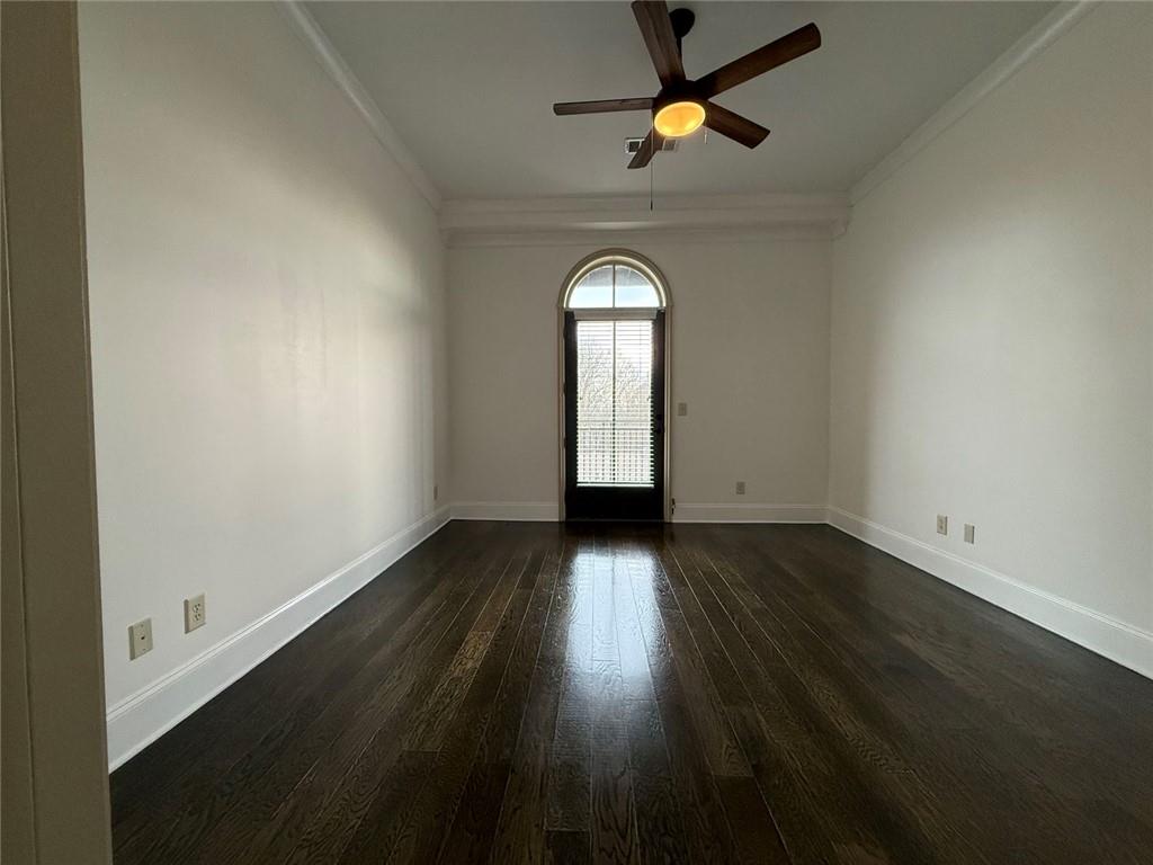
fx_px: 466
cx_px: 576
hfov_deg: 102.1
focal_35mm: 14
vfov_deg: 85.7
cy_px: 432
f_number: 2.2
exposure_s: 1/120
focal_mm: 2.22
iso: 320
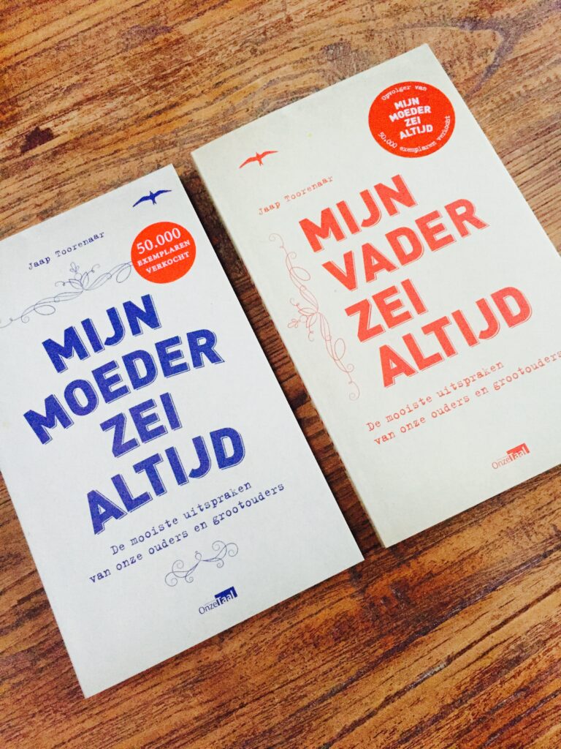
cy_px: 374
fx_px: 627
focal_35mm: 29
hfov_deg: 48.2
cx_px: 280
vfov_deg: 61.7
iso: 500
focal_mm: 4.15
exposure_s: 1/17
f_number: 2.2
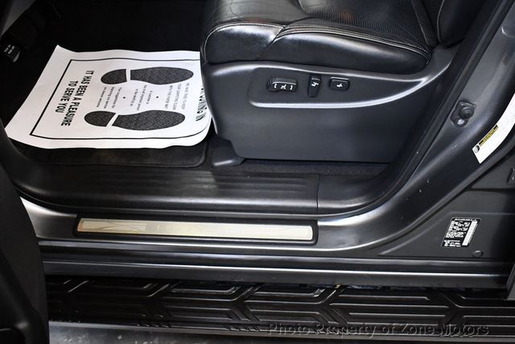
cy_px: 172
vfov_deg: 36.9
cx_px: 258
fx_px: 515
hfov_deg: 53.1
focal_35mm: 36
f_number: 3.5
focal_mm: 18
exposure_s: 1/125
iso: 2800
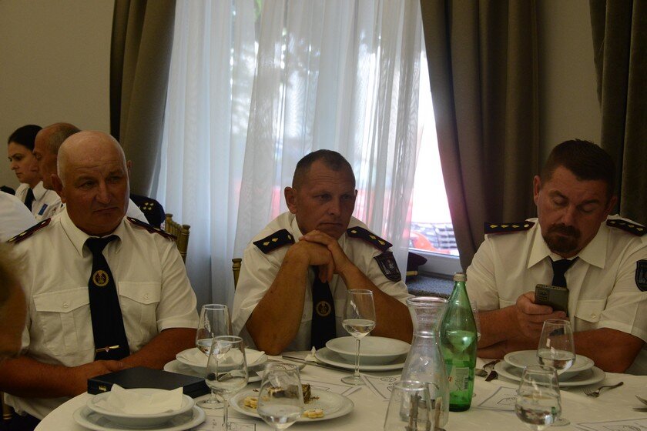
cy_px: 216
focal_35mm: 68
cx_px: 324
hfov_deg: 29.7
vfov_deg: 20.0
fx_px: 1222
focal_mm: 68
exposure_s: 1/250
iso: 4000
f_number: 8
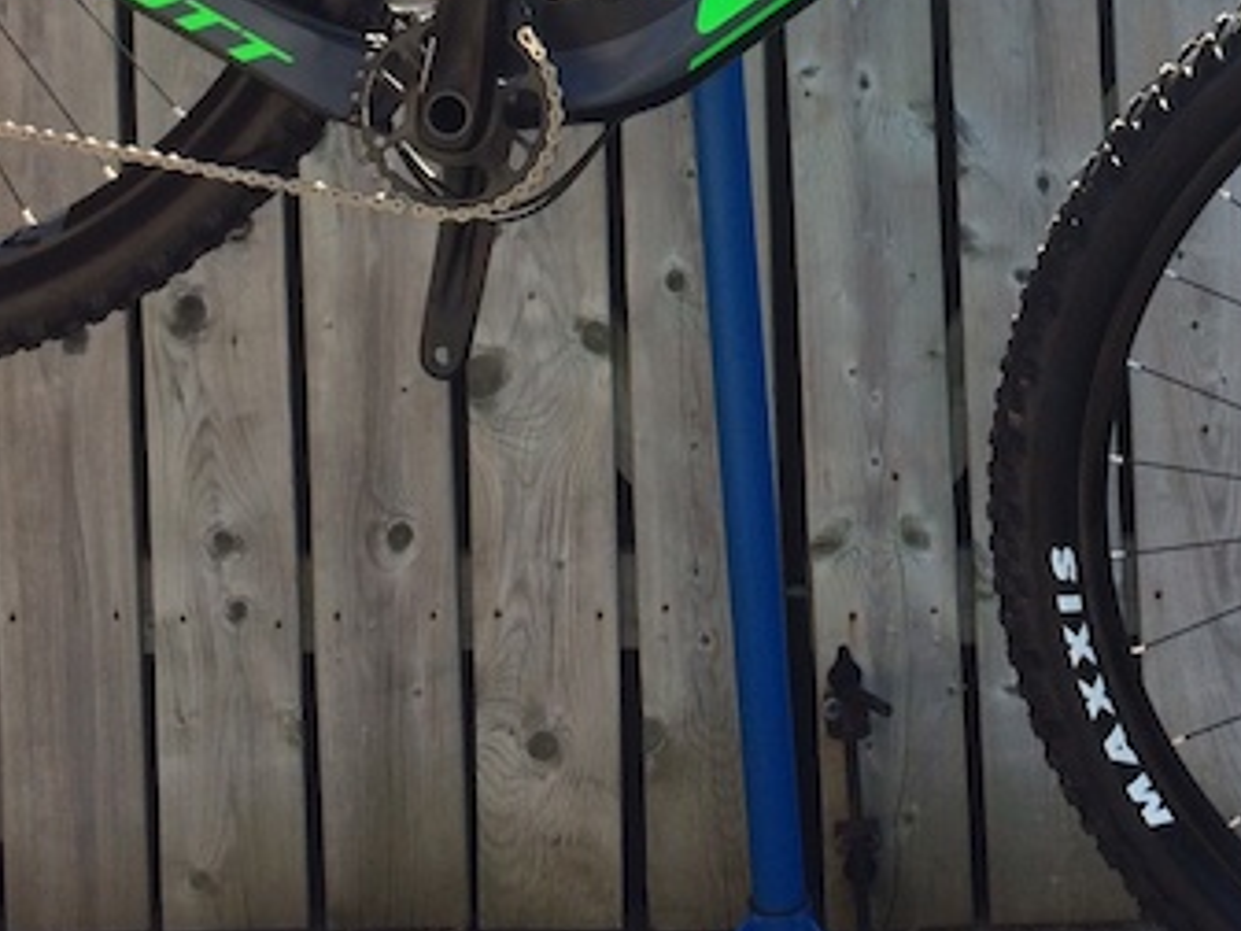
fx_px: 2474
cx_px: 757
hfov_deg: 28.1
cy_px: -66
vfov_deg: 20.4
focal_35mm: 69
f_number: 2.2
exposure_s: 1/354
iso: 32
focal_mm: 4.15
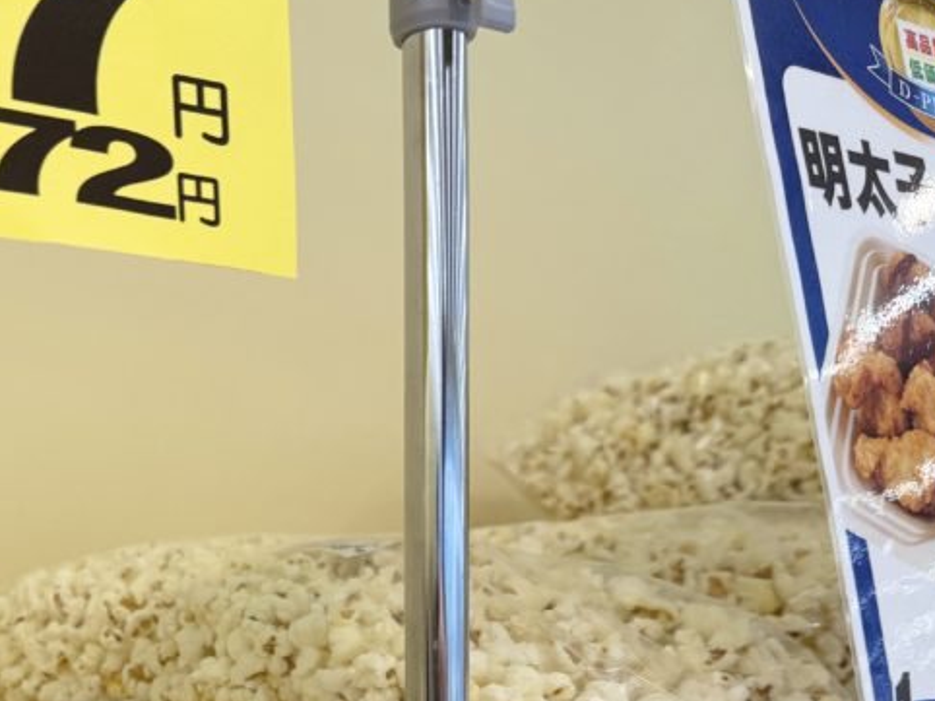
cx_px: 122
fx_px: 1377
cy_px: 718
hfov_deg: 35.6
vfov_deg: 26.8
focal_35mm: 51
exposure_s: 1/356
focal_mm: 6.76
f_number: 1.78
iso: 80
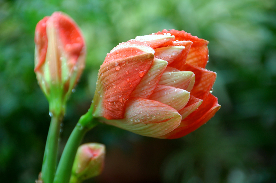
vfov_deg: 4.6
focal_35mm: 300
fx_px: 2298
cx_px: 138
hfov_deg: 6.9
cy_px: 92
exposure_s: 1/20
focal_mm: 200
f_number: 5.6
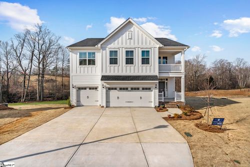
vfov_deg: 74.4
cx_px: 125
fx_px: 110
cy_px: 84
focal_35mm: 16
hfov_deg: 97.5
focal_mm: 15.8
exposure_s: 1/500
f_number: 6.3
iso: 100
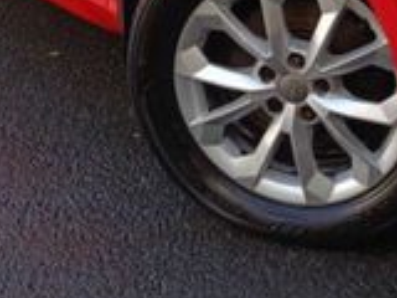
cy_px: -109
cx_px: 357
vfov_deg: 15.5
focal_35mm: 90
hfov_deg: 21.3
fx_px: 1032
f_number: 1.88
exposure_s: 1/102
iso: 59
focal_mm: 5.59
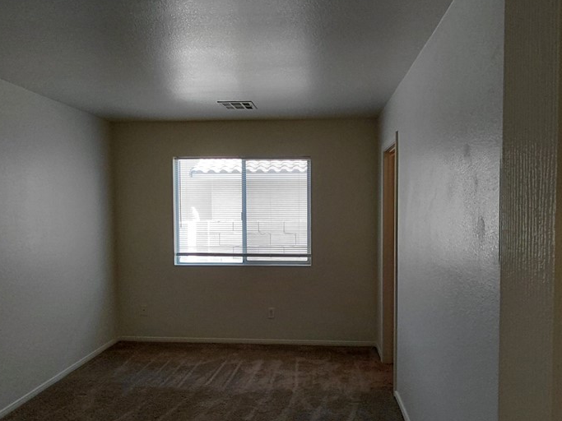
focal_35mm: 24
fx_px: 390
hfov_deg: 71.5
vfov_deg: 56.7
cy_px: 225
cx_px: 305
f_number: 2.2
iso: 80
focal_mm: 1.64
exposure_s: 1/120
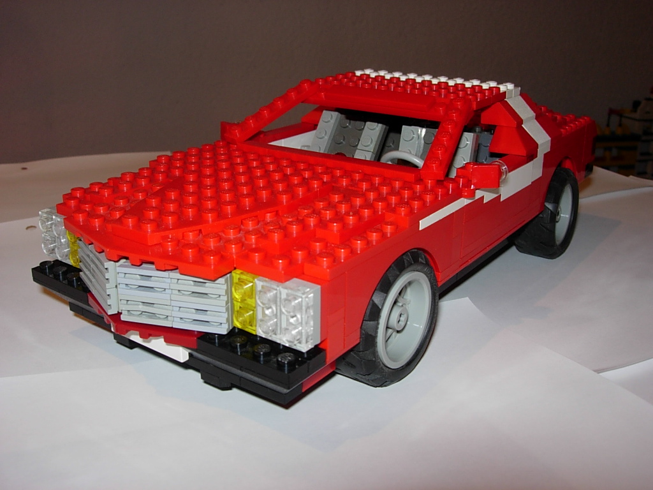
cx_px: 326
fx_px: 717
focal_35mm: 38
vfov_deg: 37.7
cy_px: 245
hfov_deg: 49.0
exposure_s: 1/64
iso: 79
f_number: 4.8
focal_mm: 7.8
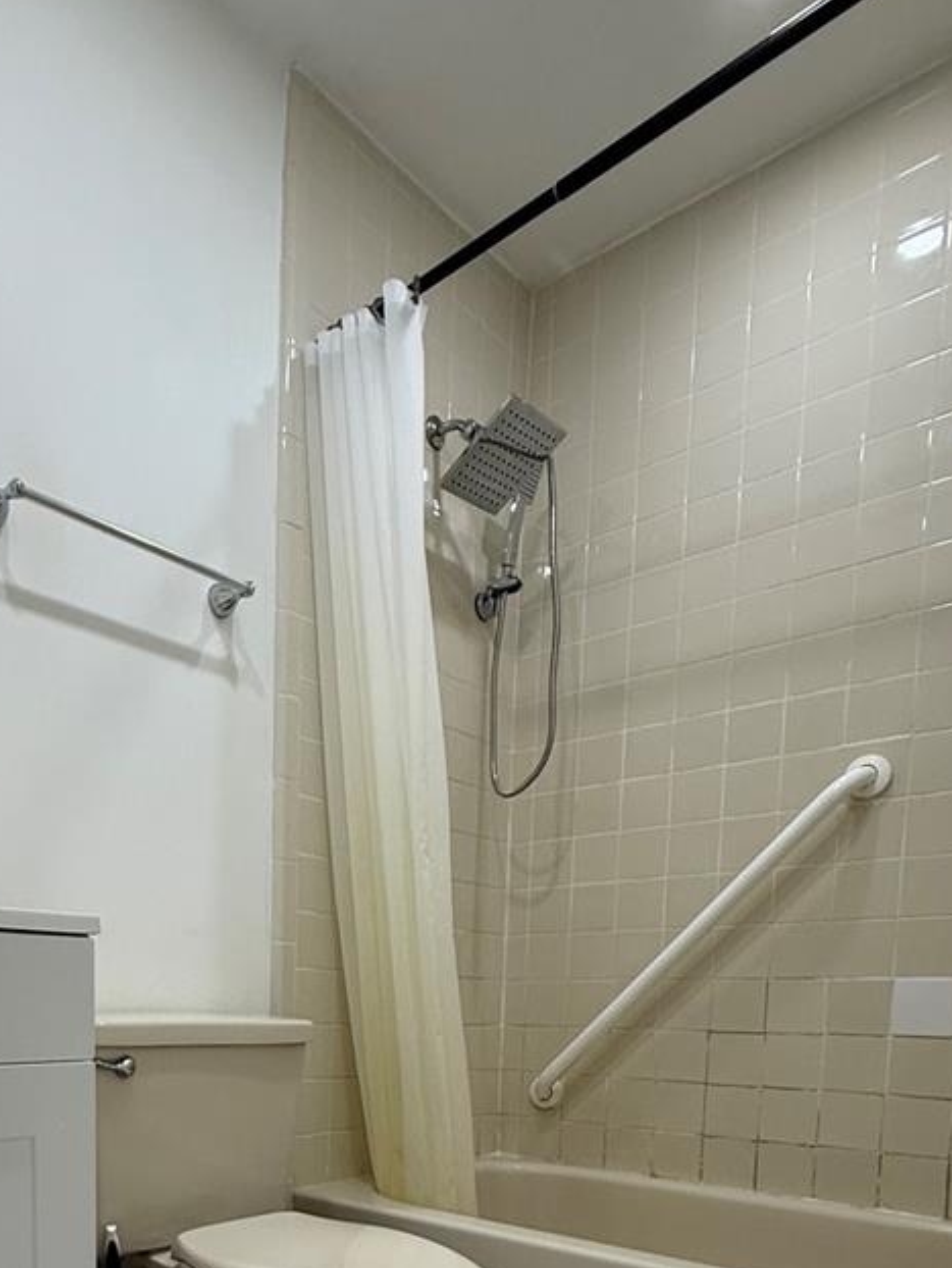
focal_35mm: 27
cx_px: 267
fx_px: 989
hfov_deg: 49.8
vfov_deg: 57.6
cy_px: 1101
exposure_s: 1/120
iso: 160
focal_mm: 2.22
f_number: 2.2
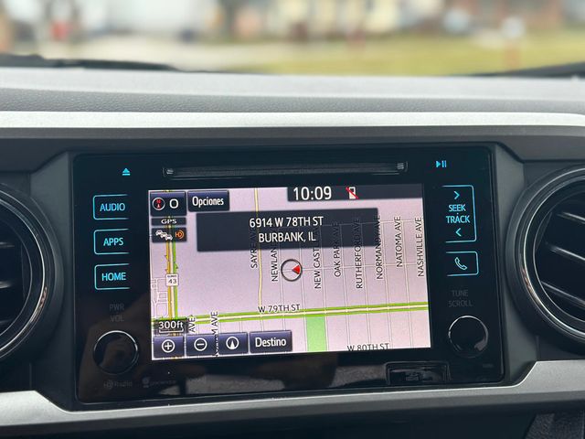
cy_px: 220
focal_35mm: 48
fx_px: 811
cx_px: 292
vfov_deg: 30.3
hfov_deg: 39.7
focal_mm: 6.86
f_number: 1.78
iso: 100
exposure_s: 1/121
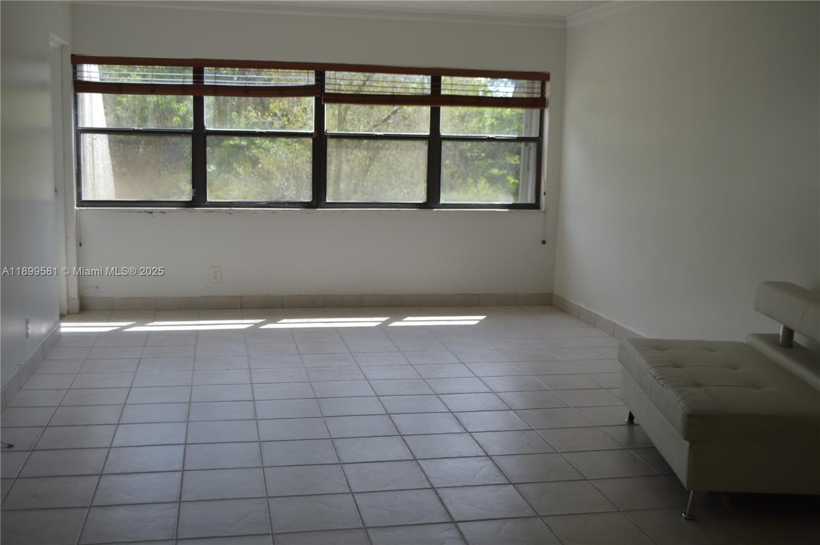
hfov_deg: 49.6
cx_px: 410
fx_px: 887
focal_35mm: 39
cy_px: 272
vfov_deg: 34.1
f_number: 4.2
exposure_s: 1/200
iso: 100
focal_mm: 26
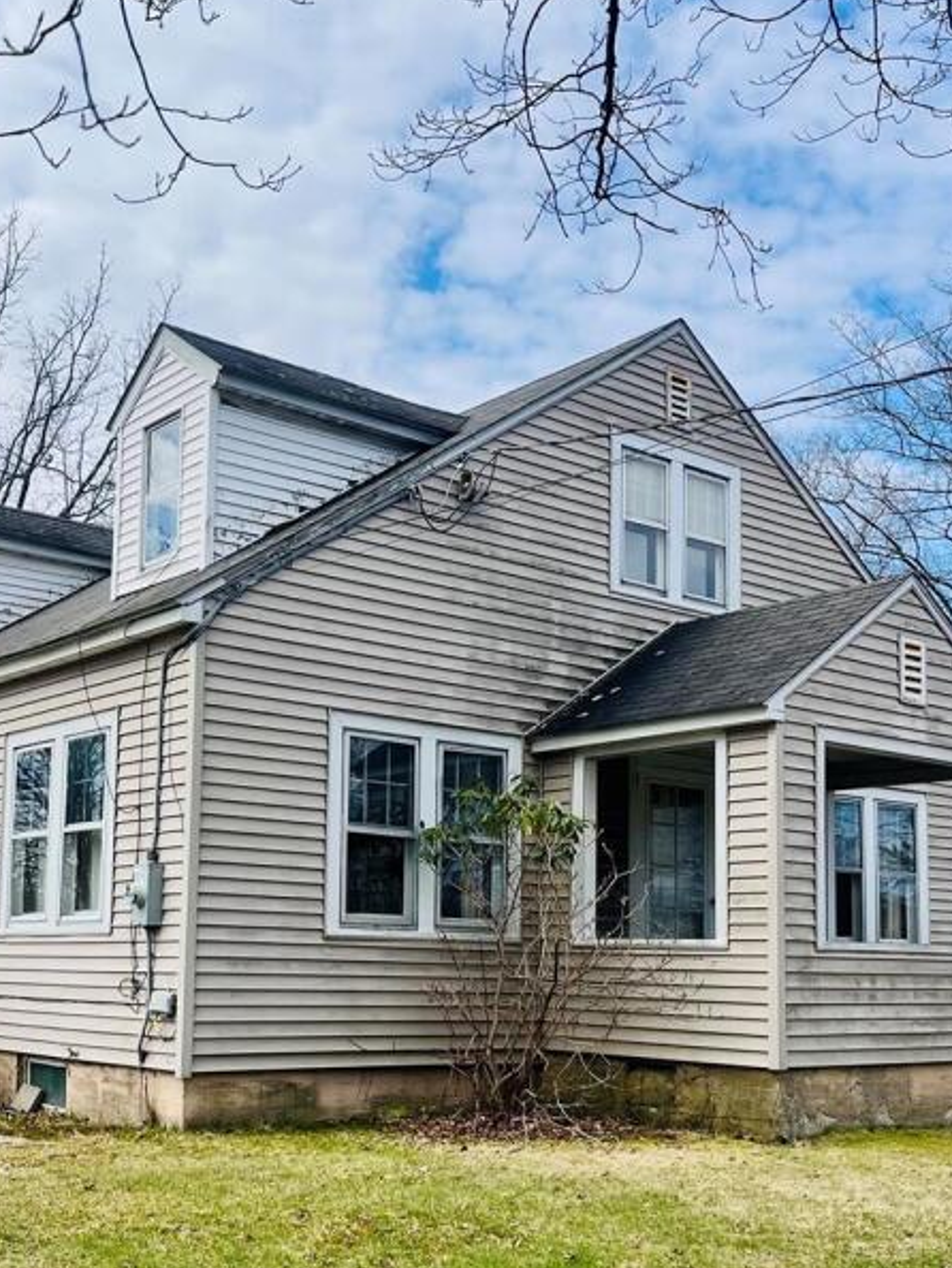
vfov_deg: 44.4
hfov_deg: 34.3
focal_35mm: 42
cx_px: 401
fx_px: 1539
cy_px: 790
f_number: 1.6
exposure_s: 1/2755
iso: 50
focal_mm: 5.1
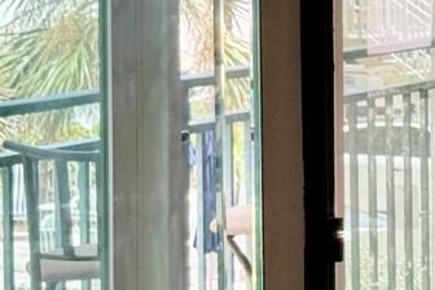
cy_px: 159
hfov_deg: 8.5
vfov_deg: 5.8
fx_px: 2876
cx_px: 549
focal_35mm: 238
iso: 64
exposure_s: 1/531
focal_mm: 6.76
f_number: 1.78
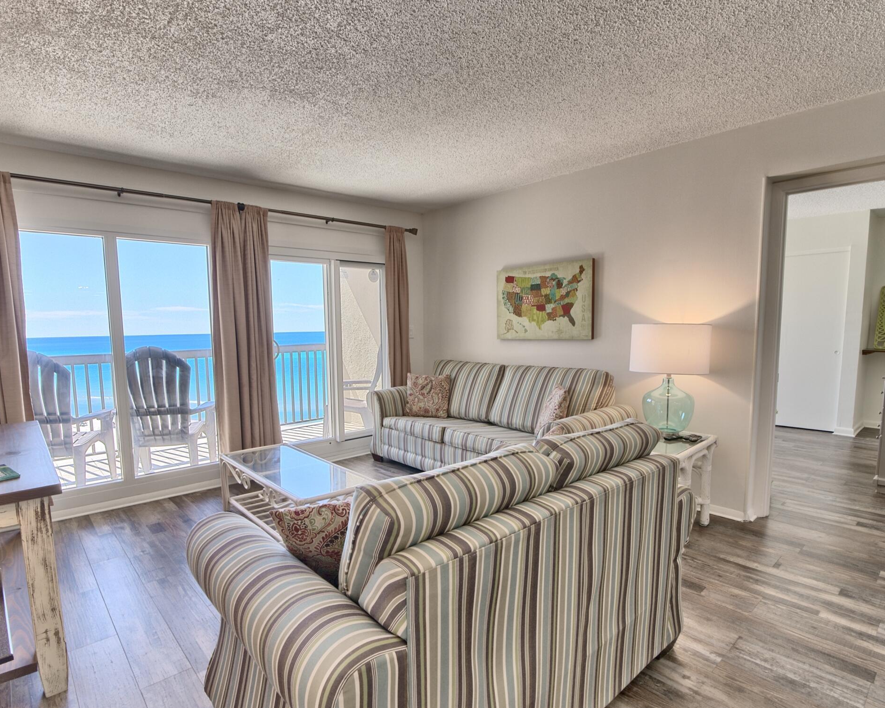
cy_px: 387
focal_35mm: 18
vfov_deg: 73.6
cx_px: 403
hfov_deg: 86.2
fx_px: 471
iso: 800
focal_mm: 12
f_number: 9.5
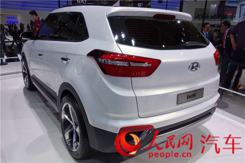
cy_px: 82
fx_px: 191
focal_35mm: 28
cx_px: 122
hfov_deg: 65.5
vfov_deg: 46.4
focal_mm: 10.4
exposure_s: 1/125
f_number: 5.6
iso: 125
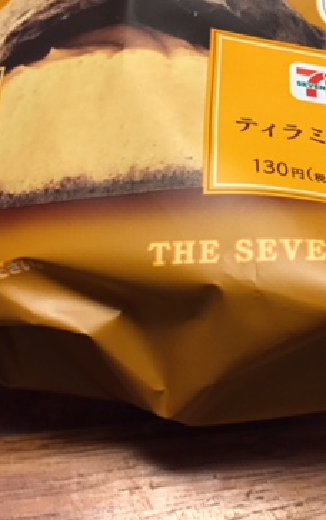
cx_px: 200
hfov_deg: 24.0
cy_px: 199
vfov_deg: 37.3
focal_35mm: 54
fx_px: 766
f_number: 2.2
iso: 200
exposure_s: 1/30
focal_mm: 4.15
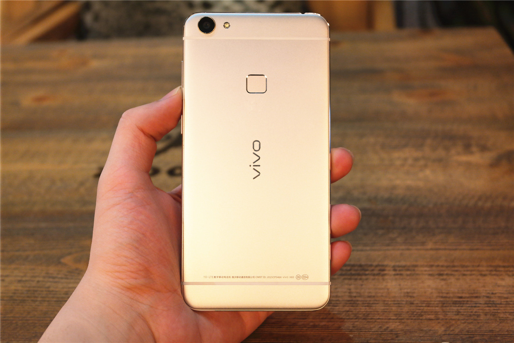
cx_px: 257
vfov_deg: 25.5
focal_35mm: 53
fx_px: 757
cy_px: 172
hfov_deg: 37.5
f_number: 4.5
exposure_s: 1/60
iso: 800
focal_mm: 35
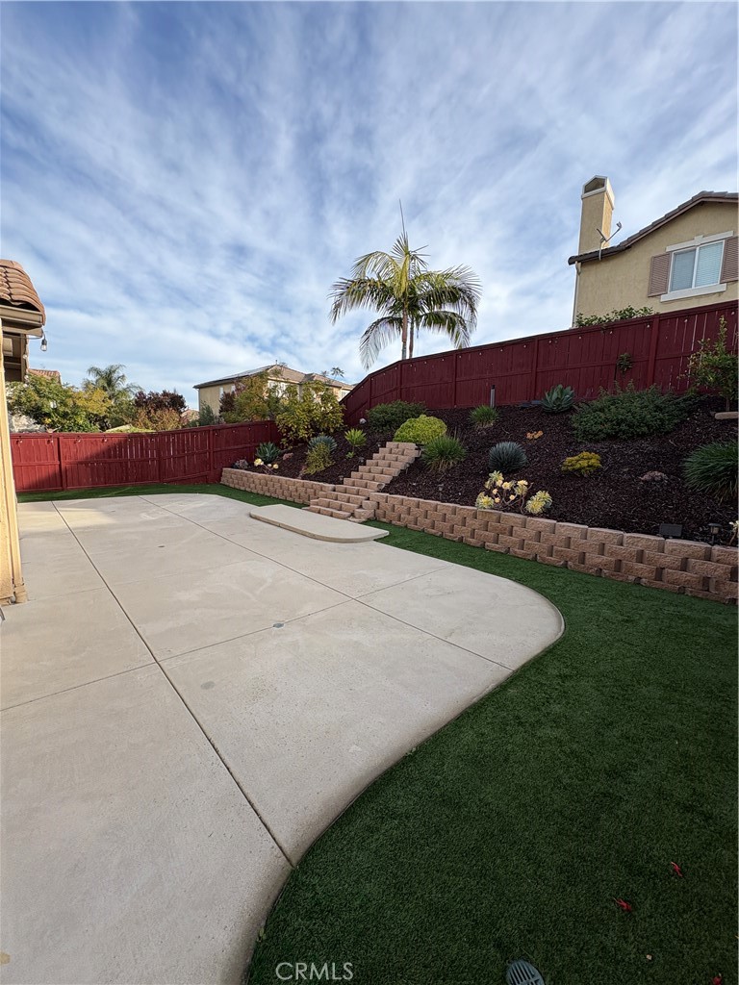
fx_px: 399
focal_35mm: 14
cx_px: 370
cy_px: 492
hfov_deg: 85.7
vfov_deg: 102.1
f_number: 2.2
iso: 40
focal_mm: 2.22
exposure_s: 1/771
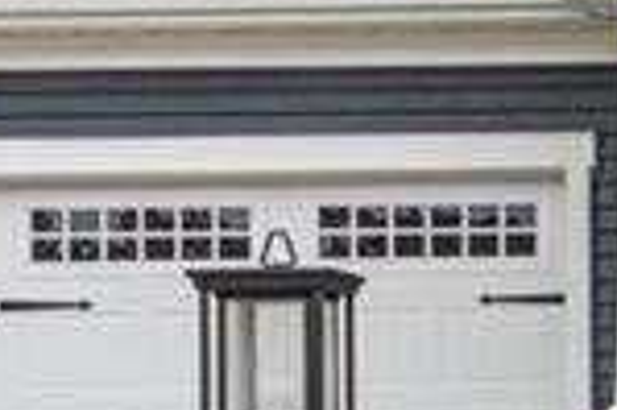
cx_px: 1002
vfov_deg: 12.3
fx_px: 1883
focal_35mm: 110
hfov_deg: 16.5
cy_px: 358
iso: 1000
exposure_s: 1/640
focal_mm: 16
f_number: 7.1
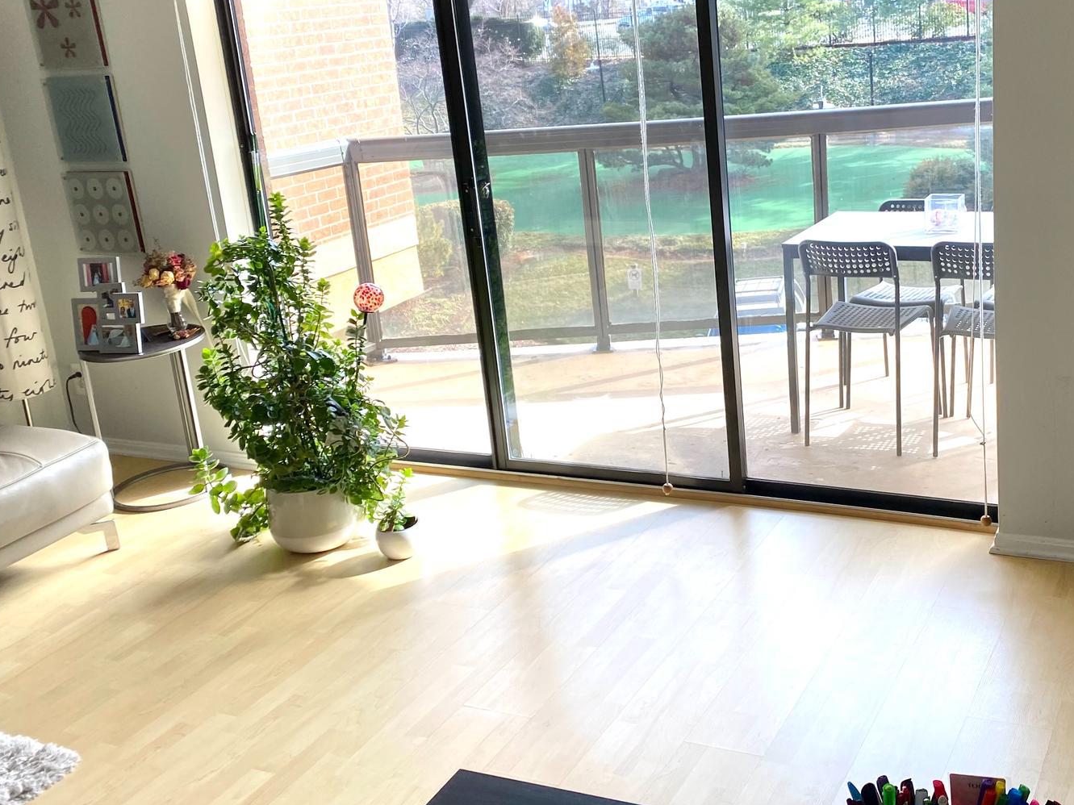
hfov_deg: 45.9
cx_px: 742
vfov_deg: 35.8
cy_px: 329
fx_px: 1241
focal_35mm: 40
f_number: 1.8
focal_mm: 4.25
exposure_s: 1/167
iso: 32
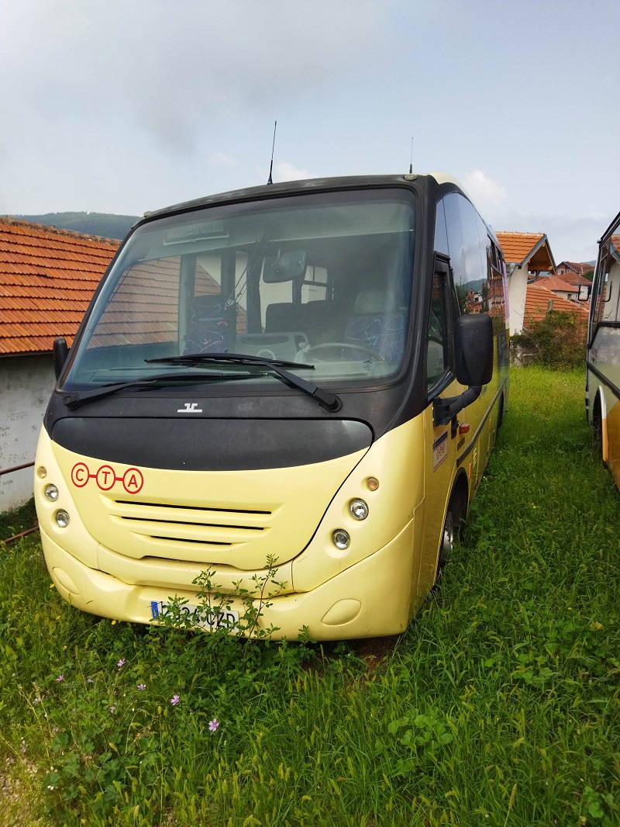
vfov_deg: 65.3
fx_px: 645
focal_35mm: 27
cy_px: 414
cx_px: 310
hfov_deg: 51.4
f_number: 1.79
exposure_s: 1/2185
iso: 99
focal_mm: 4.71
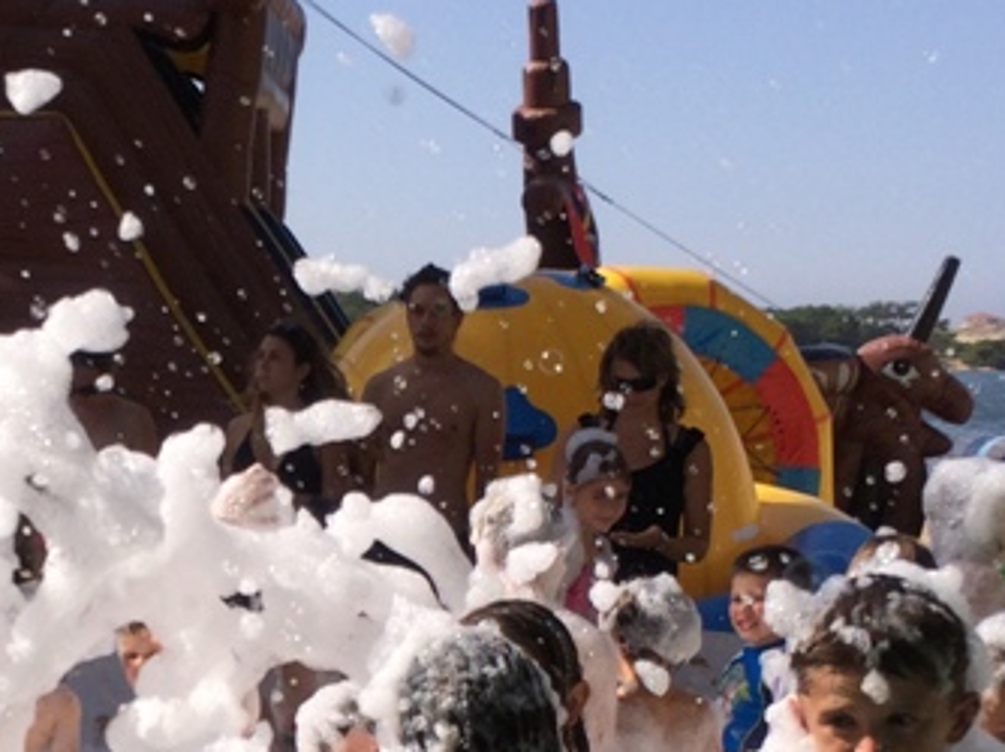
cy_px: 764
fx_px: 2582
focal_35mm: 89
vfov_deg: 16.2
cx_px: 81
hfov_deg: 21.5
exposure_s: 1/2933
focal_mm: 4.15
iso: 32
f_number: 2.2
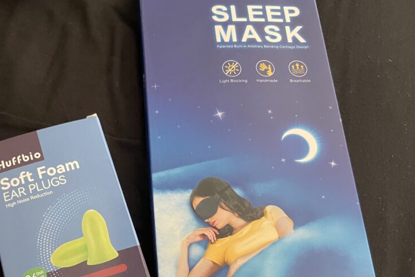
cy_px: 201
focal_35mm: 38
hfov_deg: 49.8
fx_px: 438
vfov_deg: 34.5
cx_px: 139
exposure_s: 1/35
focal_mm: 4.2
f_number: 1.6
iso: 640
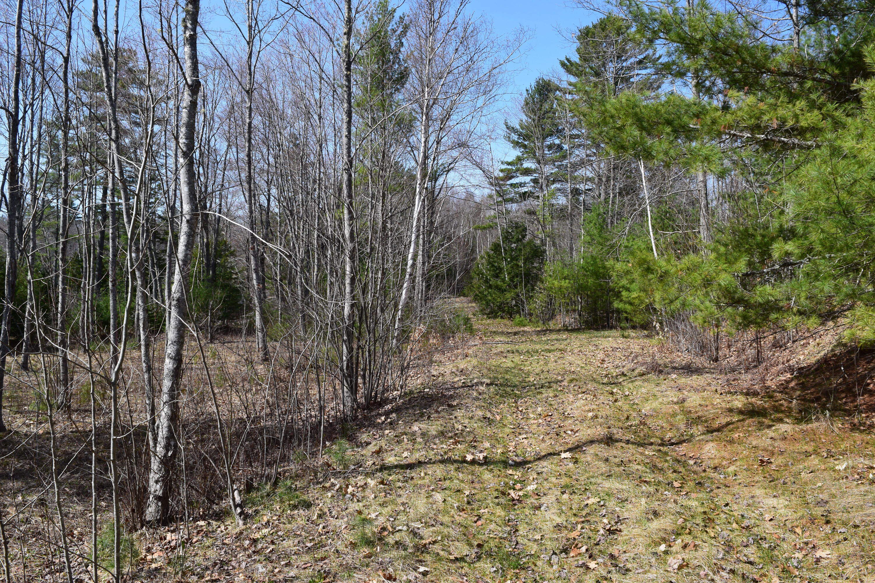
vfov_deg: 43.6
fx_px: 729
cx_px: 438
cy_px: 292
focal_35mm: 30
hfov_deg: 61.9
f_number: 11
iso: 360
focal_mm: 20
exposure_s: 1/500
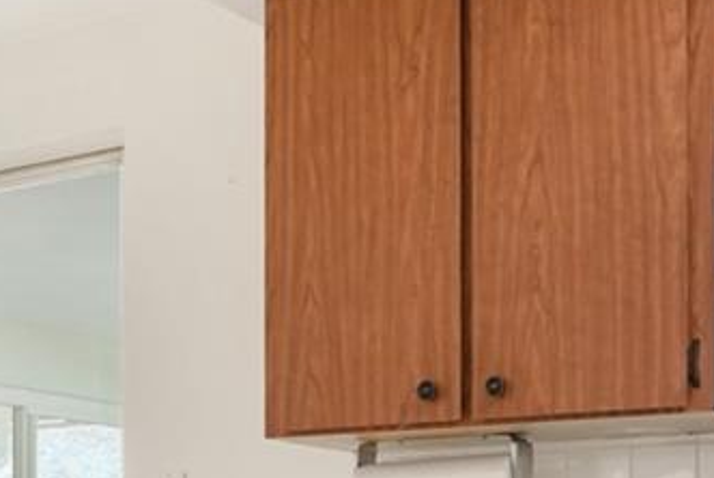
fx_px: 1528
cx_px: 262
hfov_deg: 26.2
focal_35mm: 77
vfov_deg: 16.8
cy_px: 605
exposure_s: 1/30
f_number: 4
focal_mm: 16
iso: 500
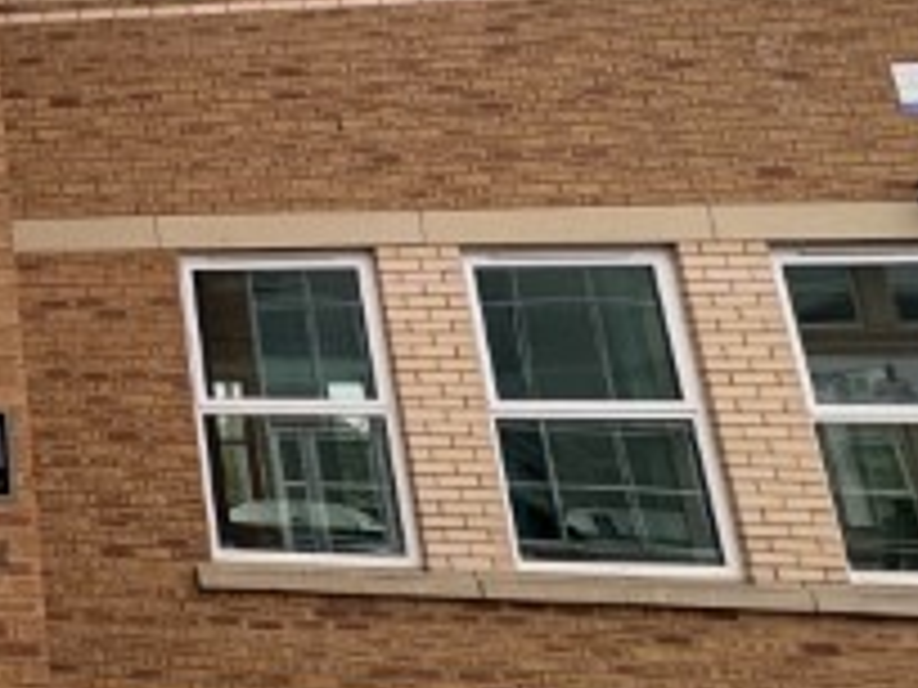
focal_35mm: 44
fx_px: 1167
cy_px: 162
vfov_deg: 32.2
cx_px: -450
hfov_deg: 28.4
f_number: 2.2
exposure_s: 1/120
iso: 40
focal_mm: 2.22
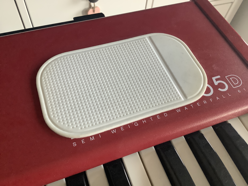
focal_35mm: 31
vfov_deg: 45.4
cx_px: 124
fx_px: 222
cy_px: 93
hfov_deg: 58.4
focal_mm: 3.3
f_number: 2.4
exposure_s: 1/60
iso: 320
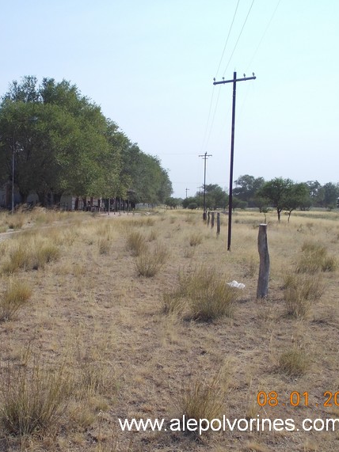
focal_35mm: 51
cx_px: 93
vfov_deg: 37.5
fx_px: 666
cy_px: 226
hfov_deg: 28.2
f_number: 6.2
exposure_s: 1/320
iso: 80
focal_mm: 5.3
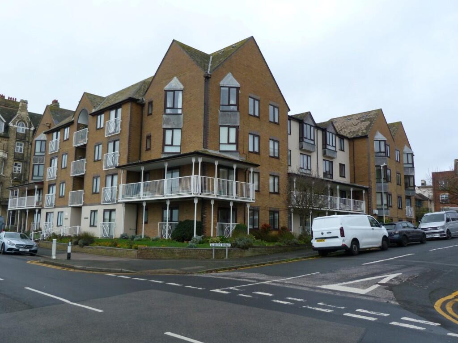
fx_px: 397
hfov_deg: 60.0
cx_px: 229
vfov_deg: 46.8
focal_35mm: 30
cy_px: 172
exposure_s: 1/60
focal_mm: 5.4
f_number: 3
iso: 80
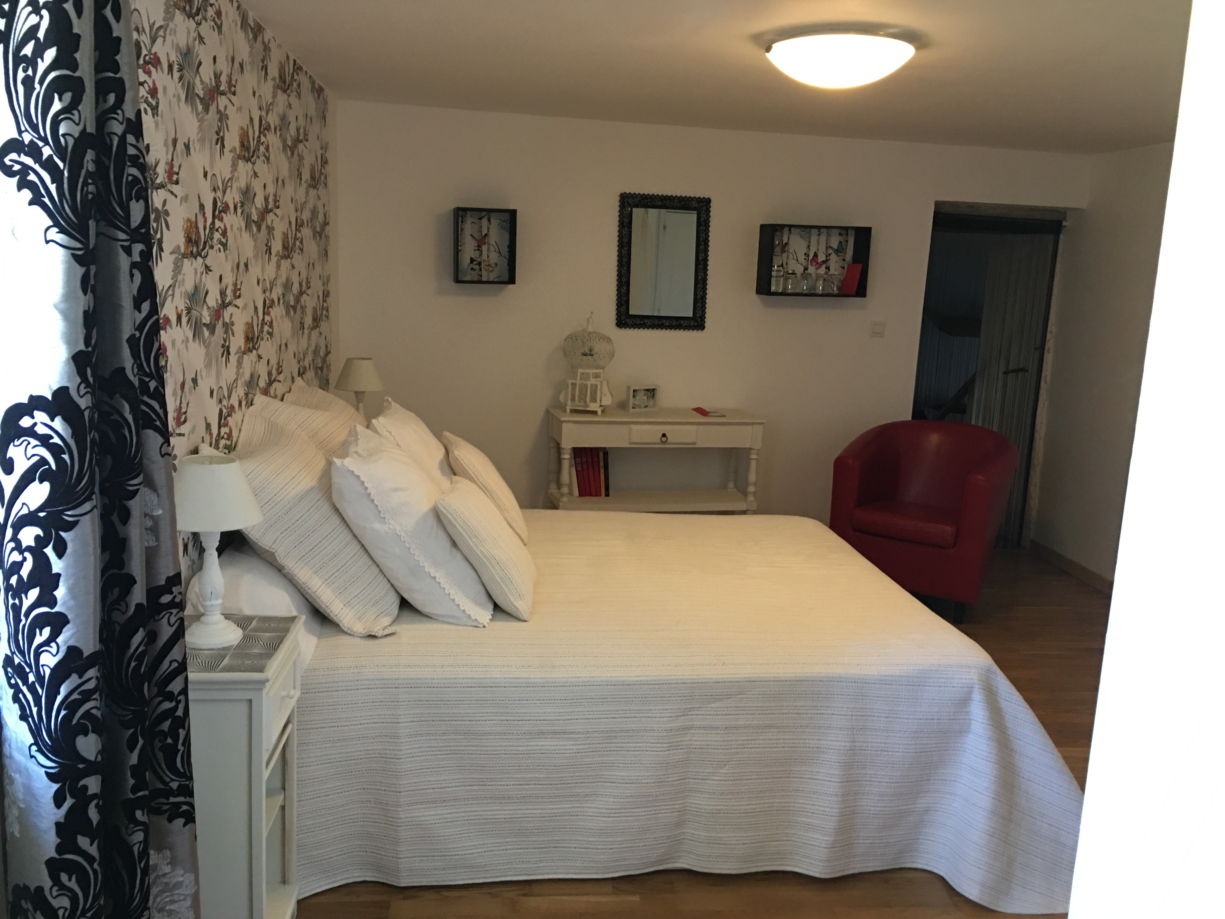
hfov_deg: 61.7
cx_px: 612
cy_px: 460
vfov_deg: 48.2
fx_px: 1026
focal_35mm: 29
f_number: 2.2
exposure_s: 1/17
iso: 125
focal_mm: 4.15
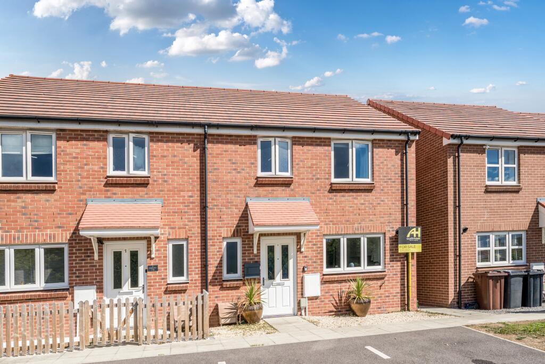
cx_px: 272
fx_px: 333
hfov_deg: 78.6
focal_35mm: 22
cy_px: 182
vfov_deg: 57.2
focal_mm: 15
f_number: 8
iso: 400
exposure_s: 1/800
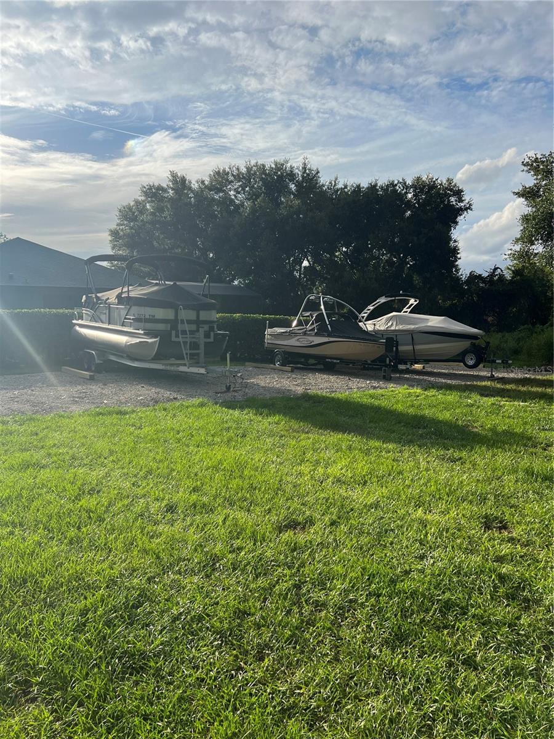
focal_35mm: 26
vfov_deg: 67.3
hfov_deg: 53.1
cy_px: 370
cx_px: 277
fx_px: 555
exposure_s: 1/5076
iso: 50
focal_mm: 5.7
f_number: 1.5
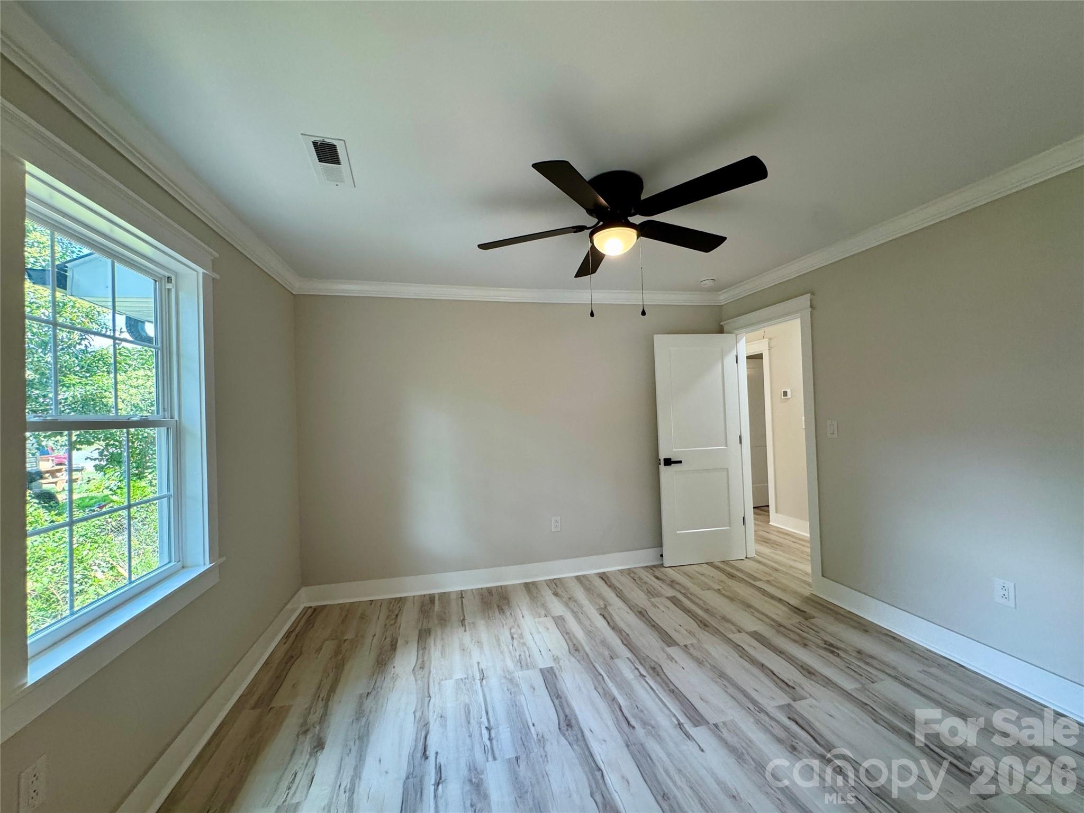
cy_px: 406
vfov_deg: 85.7
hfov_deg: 102.1
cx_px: 542
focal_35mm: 14
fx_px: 438
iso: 200
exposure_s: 1/120
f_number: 2.2
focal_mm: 2.22
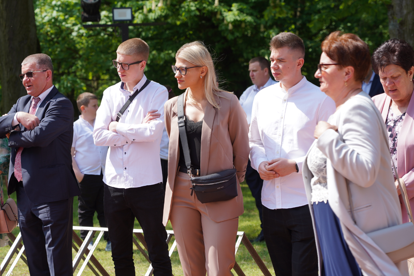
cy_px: 138
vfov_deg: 13.0
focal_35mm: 105
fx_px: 1208
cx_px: 207
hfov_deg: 19.5
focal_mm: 105
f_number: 5.6
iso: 100
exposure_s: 1/200
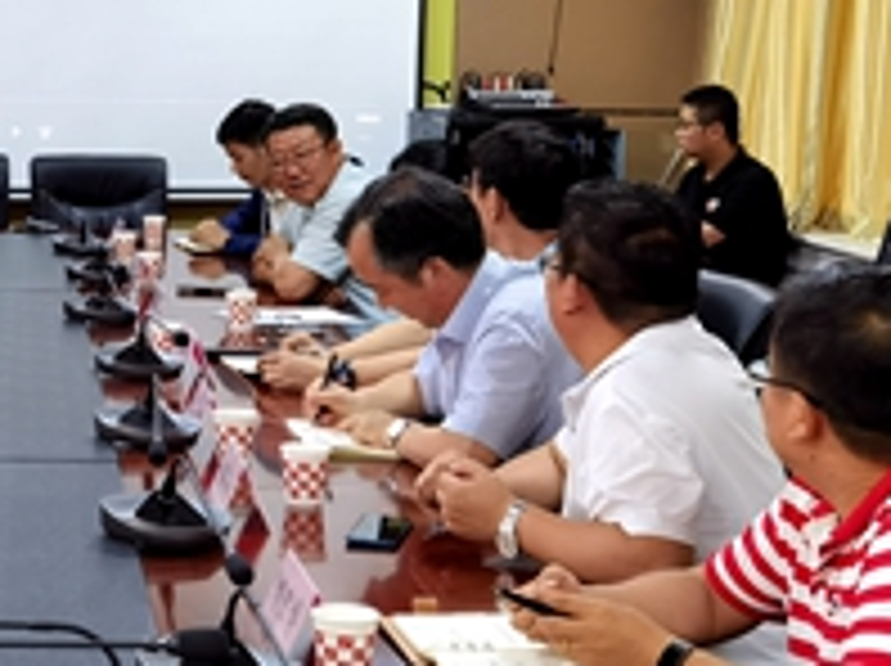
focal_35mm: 82
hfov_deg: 22.8
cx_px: -22
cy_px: 302
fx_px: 2108
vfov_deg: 17.9
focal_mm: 6.71
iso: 125
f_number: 1.9
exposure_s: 1/50
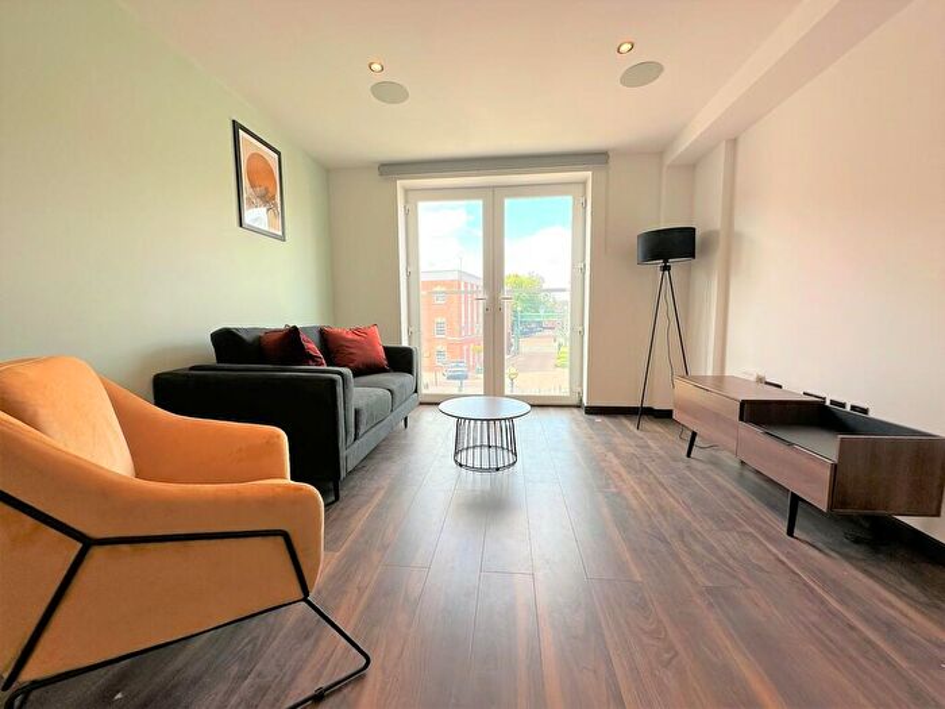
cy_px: 354
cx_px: 472
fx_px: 382
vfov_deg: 85.7
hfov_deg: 102.1
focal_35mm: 14
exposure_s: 1/176
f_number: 2.2
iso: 40
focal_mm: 2.22
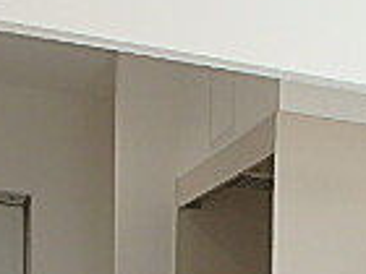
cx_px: 465
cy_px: 522
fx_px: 1015
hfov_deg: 19.0
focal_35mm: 96
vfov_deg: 13.5
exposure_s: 1/60
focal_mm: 3.7
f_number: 3.5
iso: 125
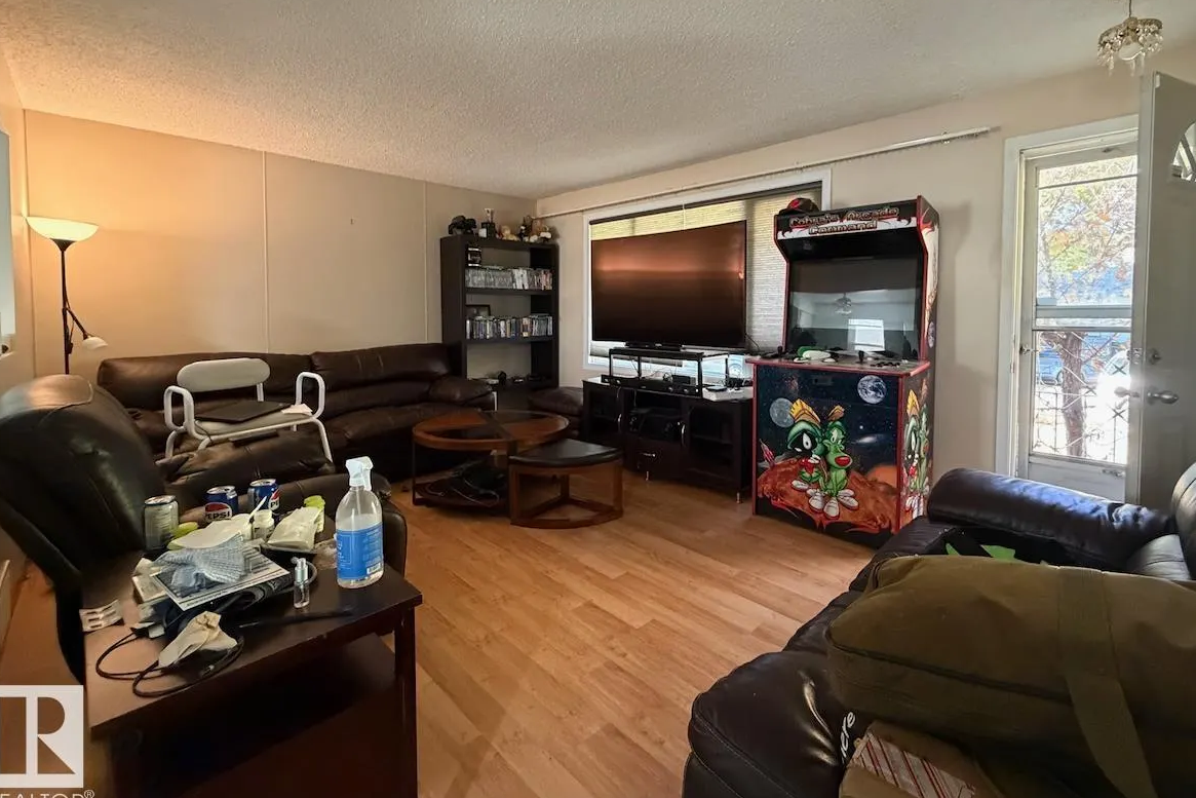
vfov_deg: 73.2
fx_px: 532
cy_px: 332
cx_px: 638
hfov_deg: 96.6
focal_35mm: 16
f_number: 2.2
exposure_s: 1/60
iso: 640
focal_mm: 2.22
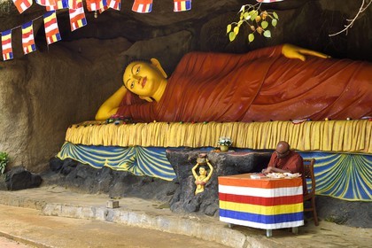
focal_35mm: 48
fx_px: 496
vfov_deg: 28.1
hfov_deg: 41.1
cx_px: 186
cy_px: 124
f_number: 7.1
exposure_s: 1/100
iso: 400
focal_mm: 48
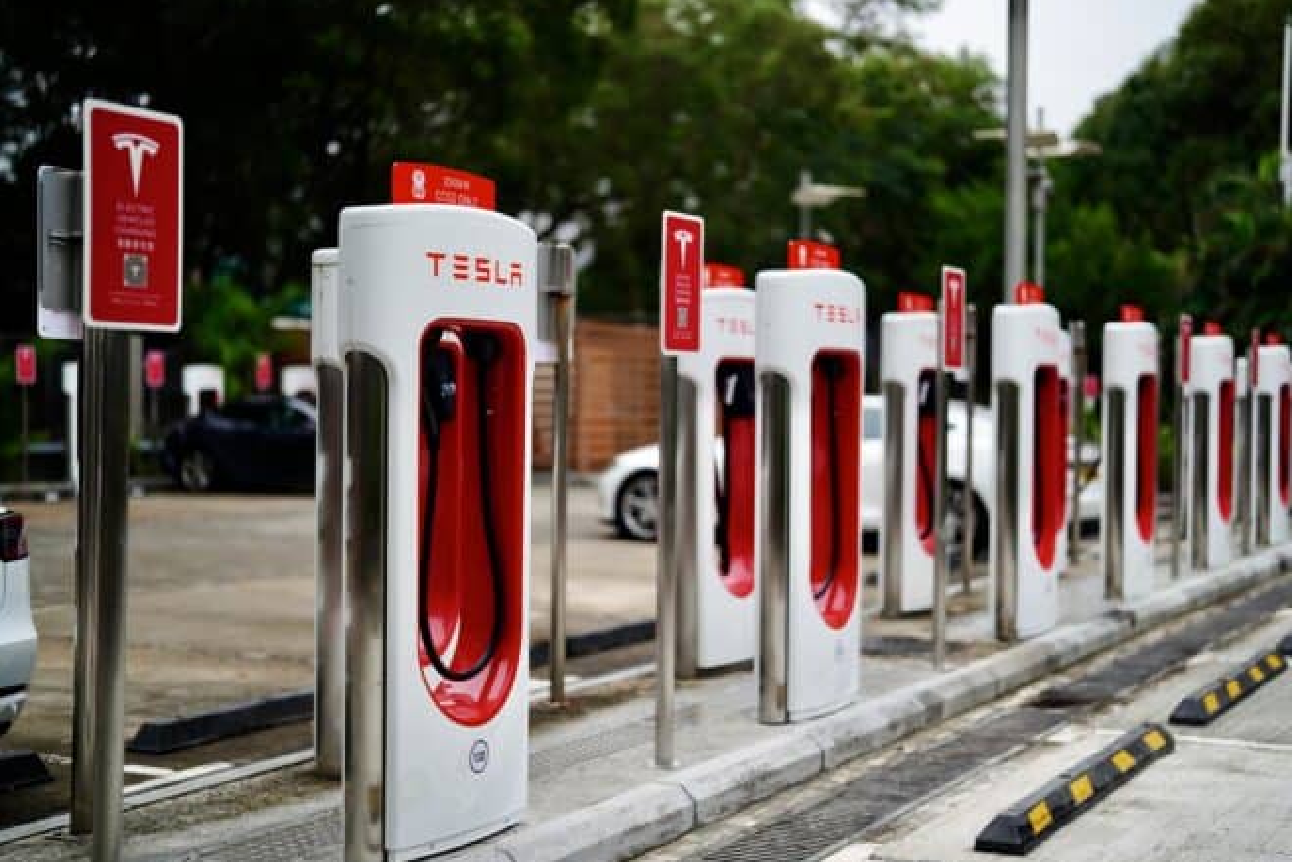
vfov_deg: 25.5
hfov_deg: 37.5
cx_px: 682
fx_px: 1902
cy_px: 449
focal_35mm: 53
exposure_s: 1/3200
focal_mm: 50
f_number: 1.2
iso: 400
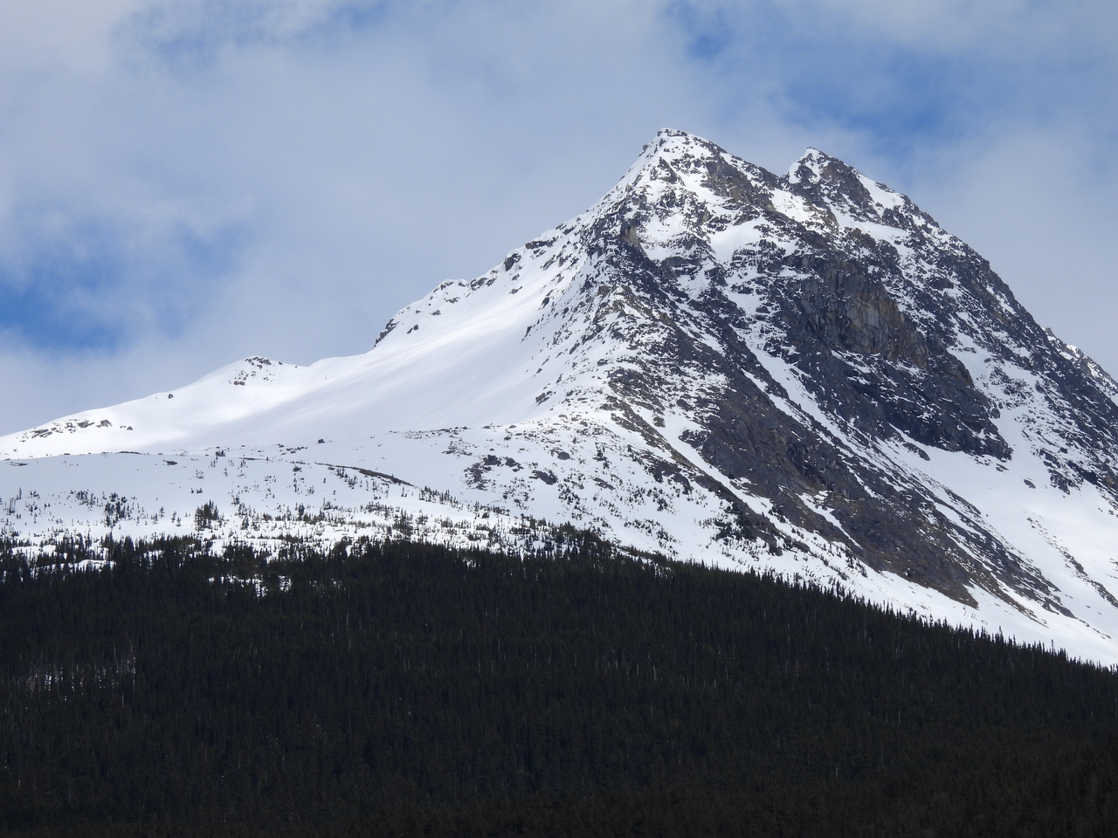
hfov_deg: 9.0
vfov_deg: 6.8
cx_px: 559
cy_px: 419
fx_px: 7105
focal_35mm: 220
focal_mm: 39.3
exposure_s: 1/2000
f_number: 4.5
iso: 100
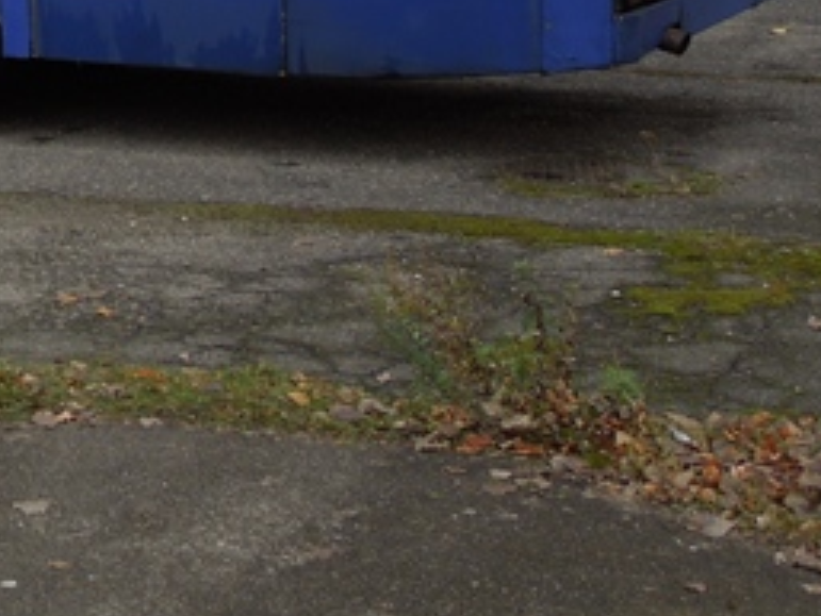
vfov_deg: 10.8
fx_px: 3180
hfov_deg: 14.0
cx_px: -313
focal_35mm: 134
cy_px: -179
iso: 100
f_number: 3.9
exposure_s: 1/200
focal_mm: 7.8
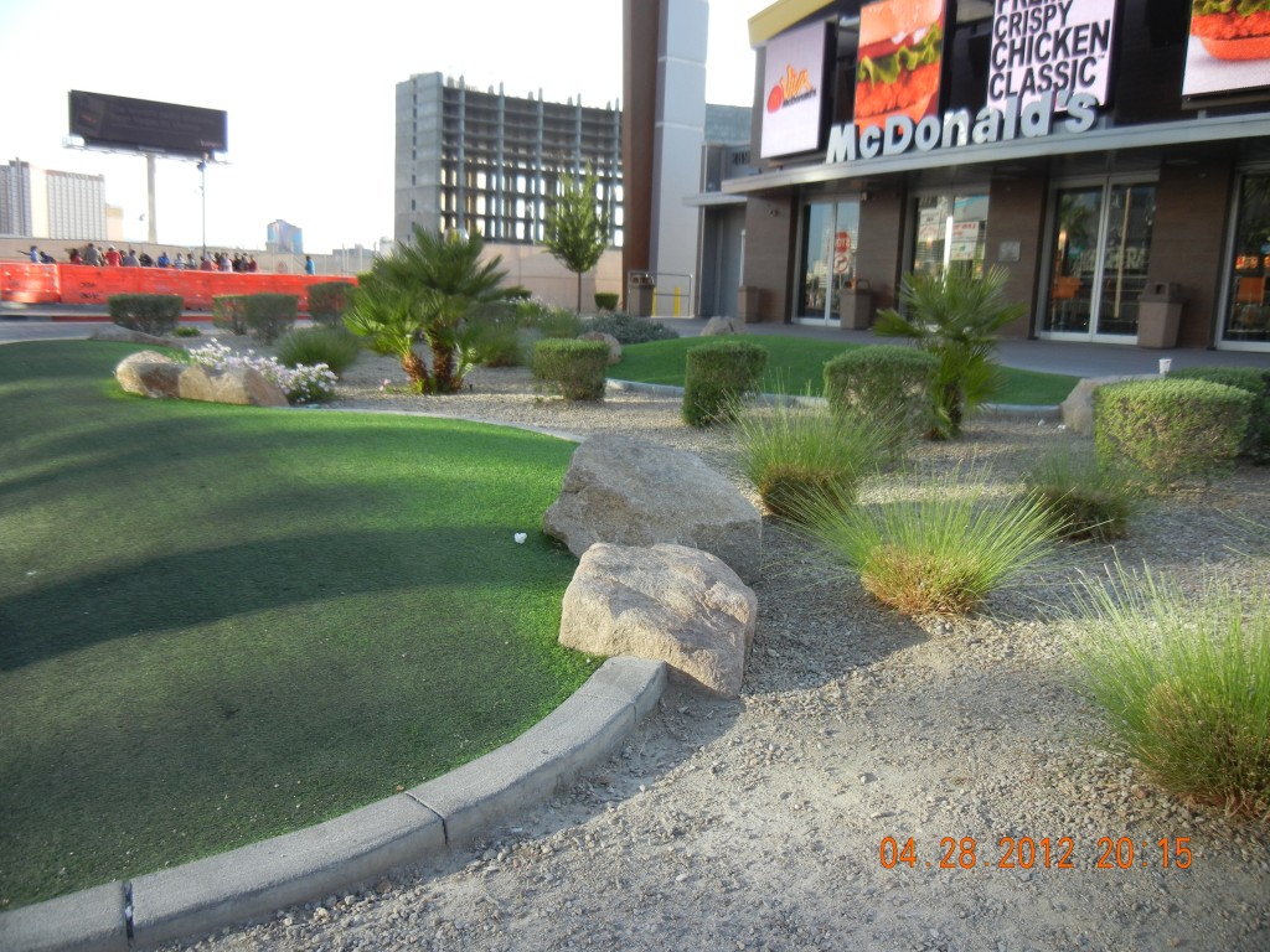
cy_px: 476
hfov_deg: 60.0
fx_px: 1101
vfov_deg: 46.8
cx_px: 635
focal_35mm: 30
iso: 160
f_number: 3.5
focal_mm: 5.4
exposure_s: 1/330
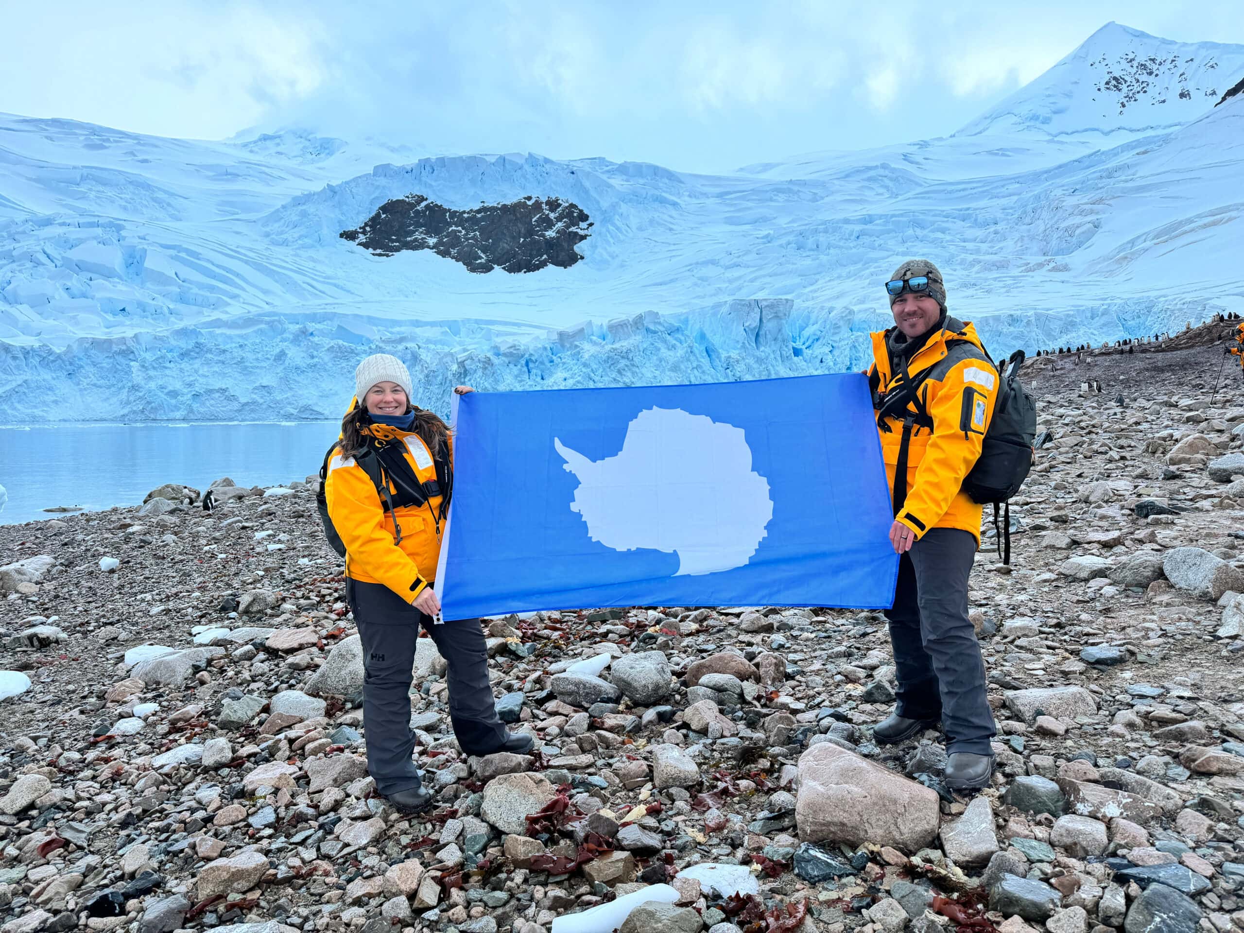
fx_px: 862
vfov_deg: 56.8
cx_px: 622
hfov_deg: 71.6
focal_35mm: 24
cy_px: 466
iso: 80
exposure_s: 1/2041
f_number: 1.78
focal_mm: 6.86
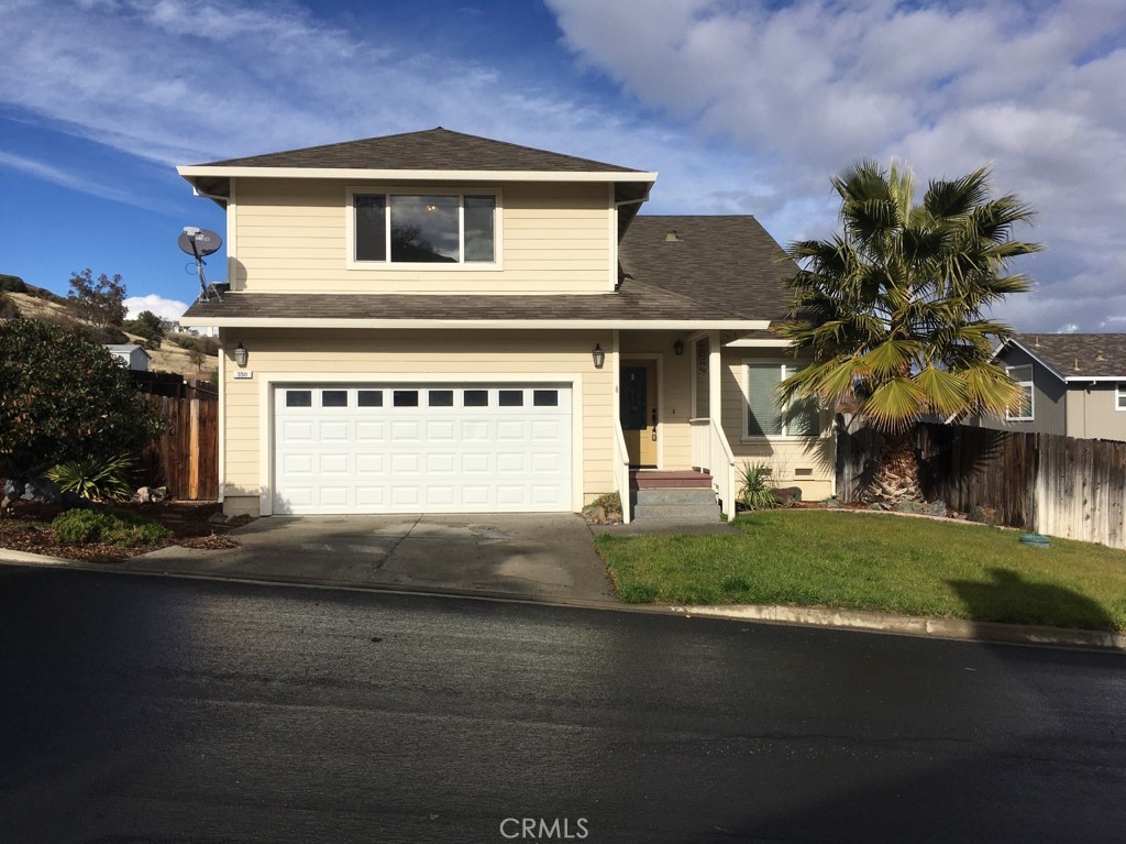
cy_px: 422
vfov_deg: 48.2
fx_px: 943
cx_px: 563
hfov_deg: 61.7
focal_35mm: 29
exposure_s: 1/3344
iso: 25
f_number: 2.2
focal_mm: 4.15
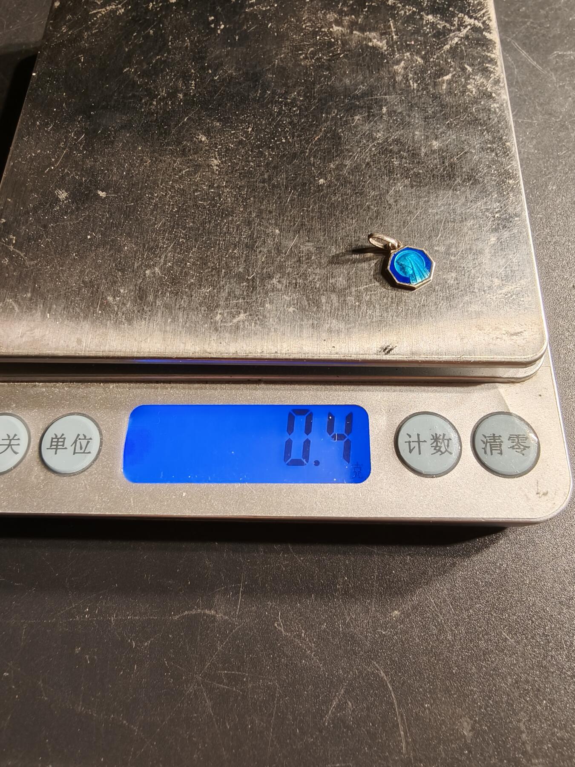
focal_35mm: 23
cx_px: 288
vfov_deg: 73.9
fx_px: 509
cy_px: 384
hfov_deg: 58.9
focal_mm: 2.32
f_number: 2
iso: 250
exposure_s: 1/100
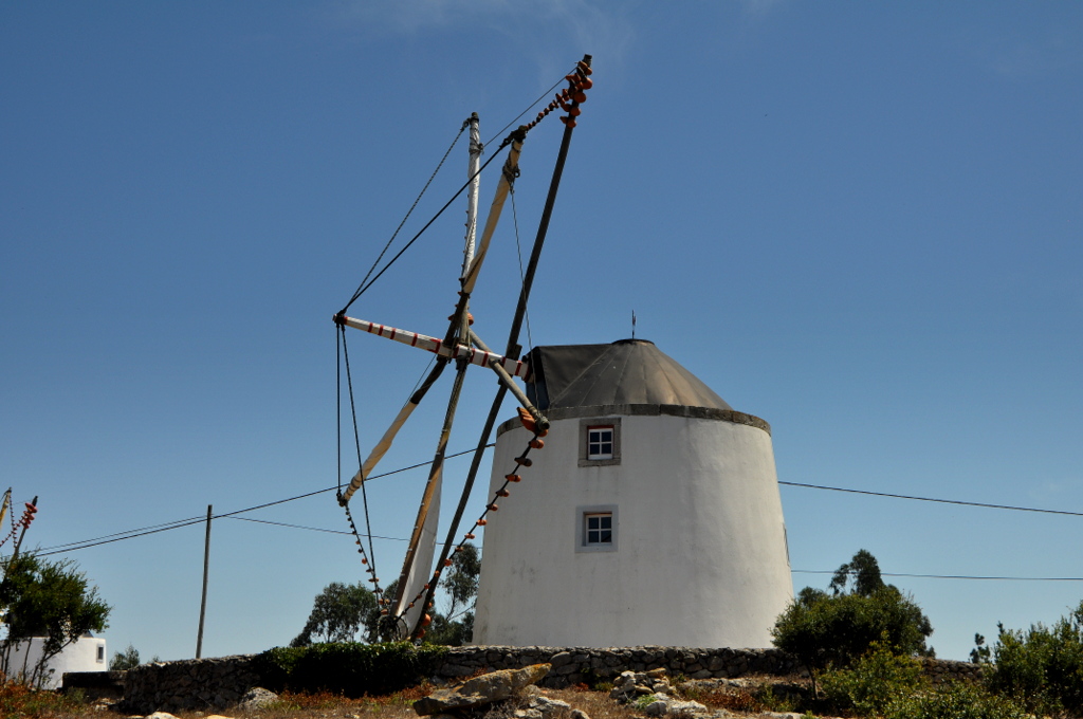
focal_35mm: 60
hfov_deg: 33.4
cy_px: 360
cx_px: 542
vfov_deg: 22.6
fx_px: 1803
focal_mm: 40
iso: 200
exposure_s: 1/400
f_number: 10
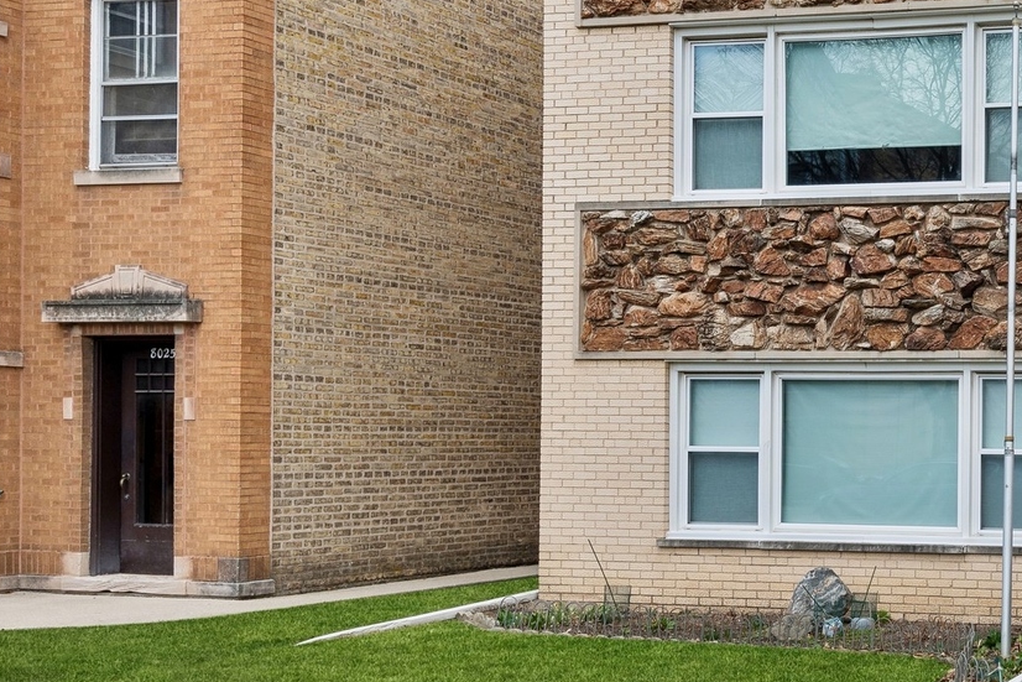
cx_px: 965
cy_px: 181
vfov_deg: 28.3
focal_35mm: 47
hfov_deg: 38.3
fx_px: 1334
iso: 200
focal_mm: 24
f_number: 9
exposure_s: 1/160
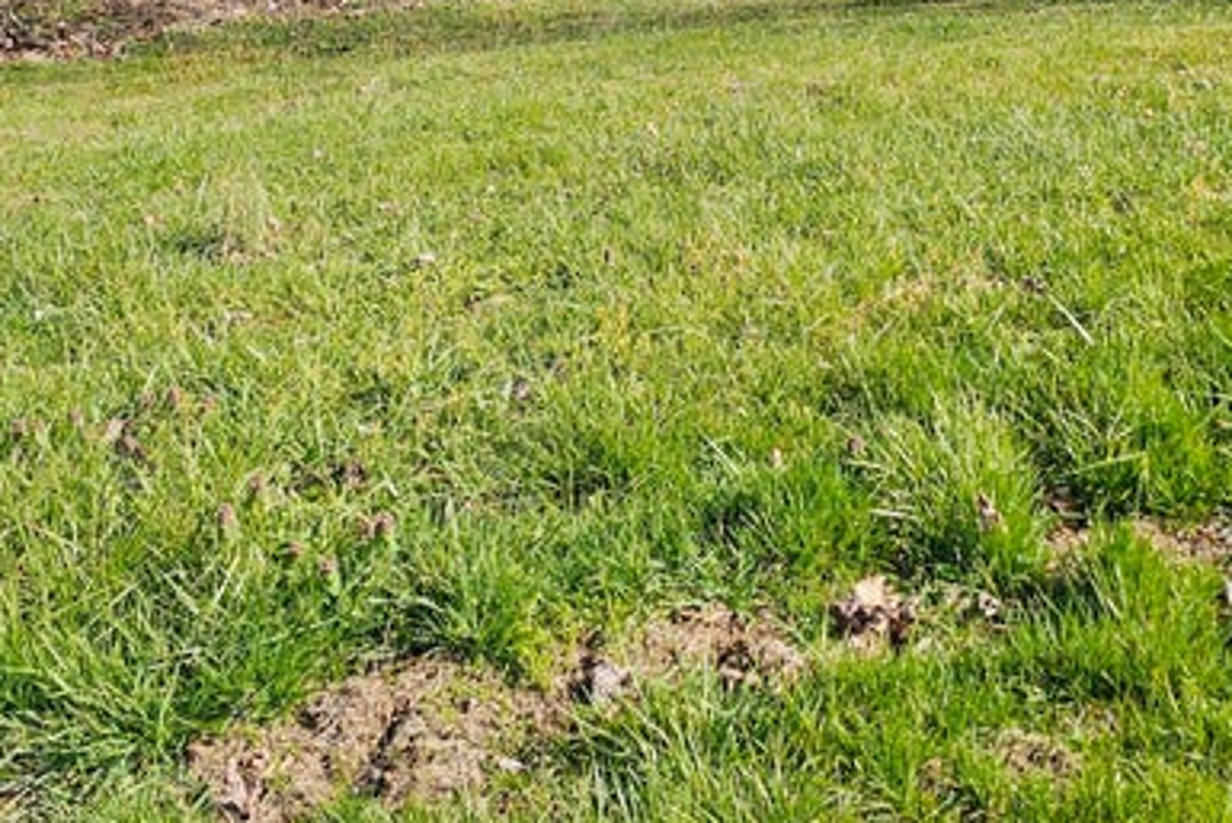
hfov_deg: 37.3
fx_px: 1814
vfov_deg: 23.8
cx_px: 770
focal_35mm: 53
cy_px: -93
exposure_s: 1/349
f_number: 1.7
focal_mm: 6.3
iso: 10
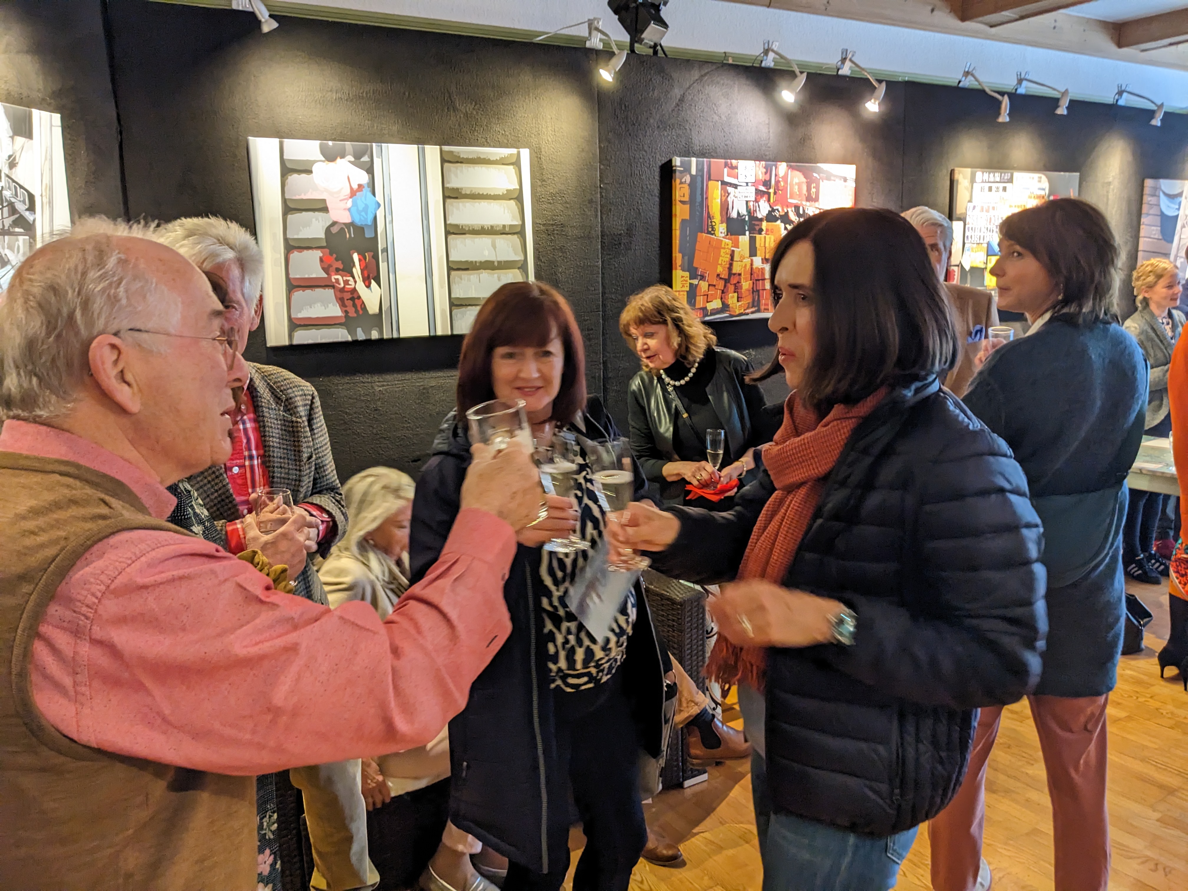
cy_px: 446
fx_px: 927
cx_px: 594
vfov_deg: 51.4
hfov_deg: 65.3
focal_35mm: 27
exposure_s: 1/26.6
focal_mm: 4.38
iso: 187
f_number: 1.73
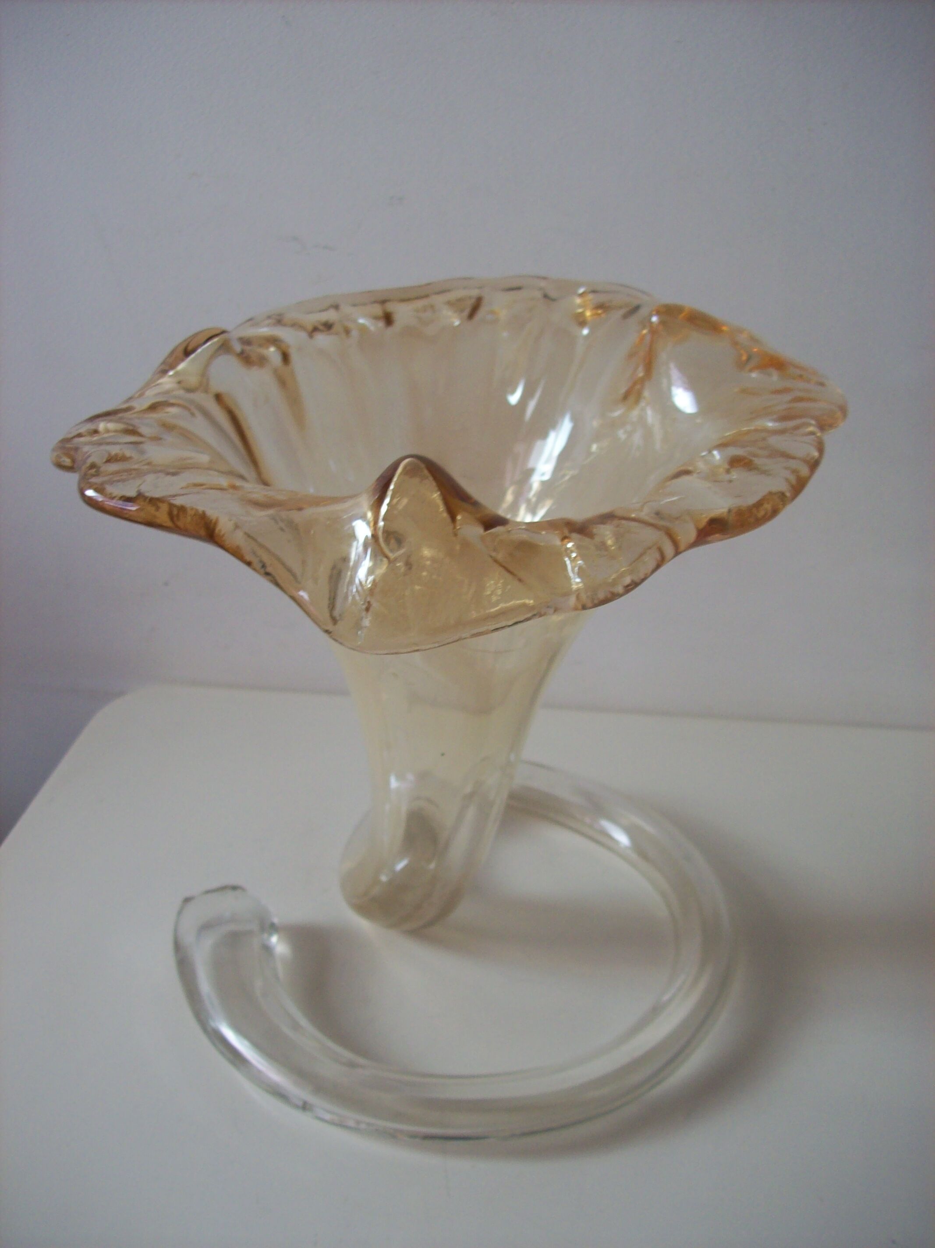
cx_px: 468
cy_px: 624
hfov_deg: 39.6
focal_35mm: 36
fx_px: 1297
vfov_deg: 51.4
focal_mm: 6
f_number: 2.7
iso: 80
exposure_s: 1/65.6
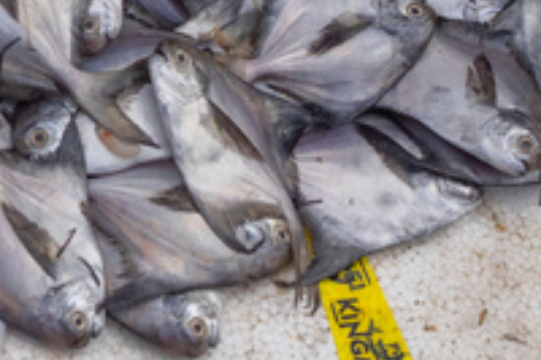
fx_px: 2688
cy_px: -398
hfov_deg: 11.1
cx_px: -257
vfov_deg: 7.3
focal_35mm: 179
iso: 320
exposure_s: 1/1600
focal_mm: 35
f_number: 2.8
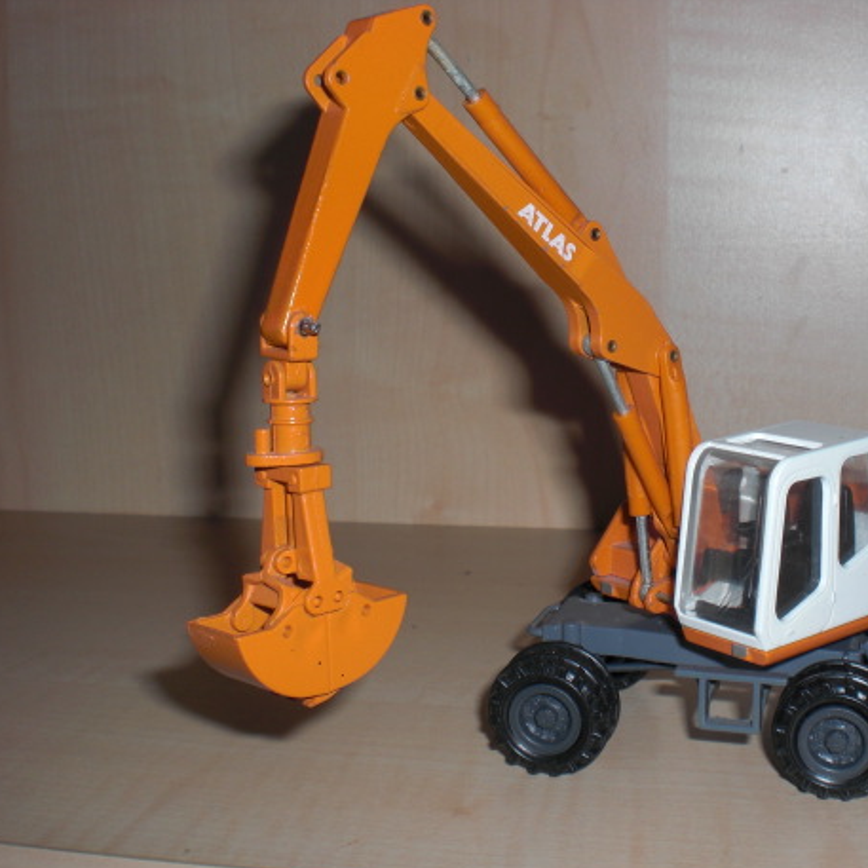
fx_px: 1333
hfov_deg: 35.8
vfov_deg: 36.1
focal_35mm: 47
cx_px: 564
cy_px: 454
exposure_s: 1/60
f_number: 5.6
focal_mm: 6.3
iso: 64
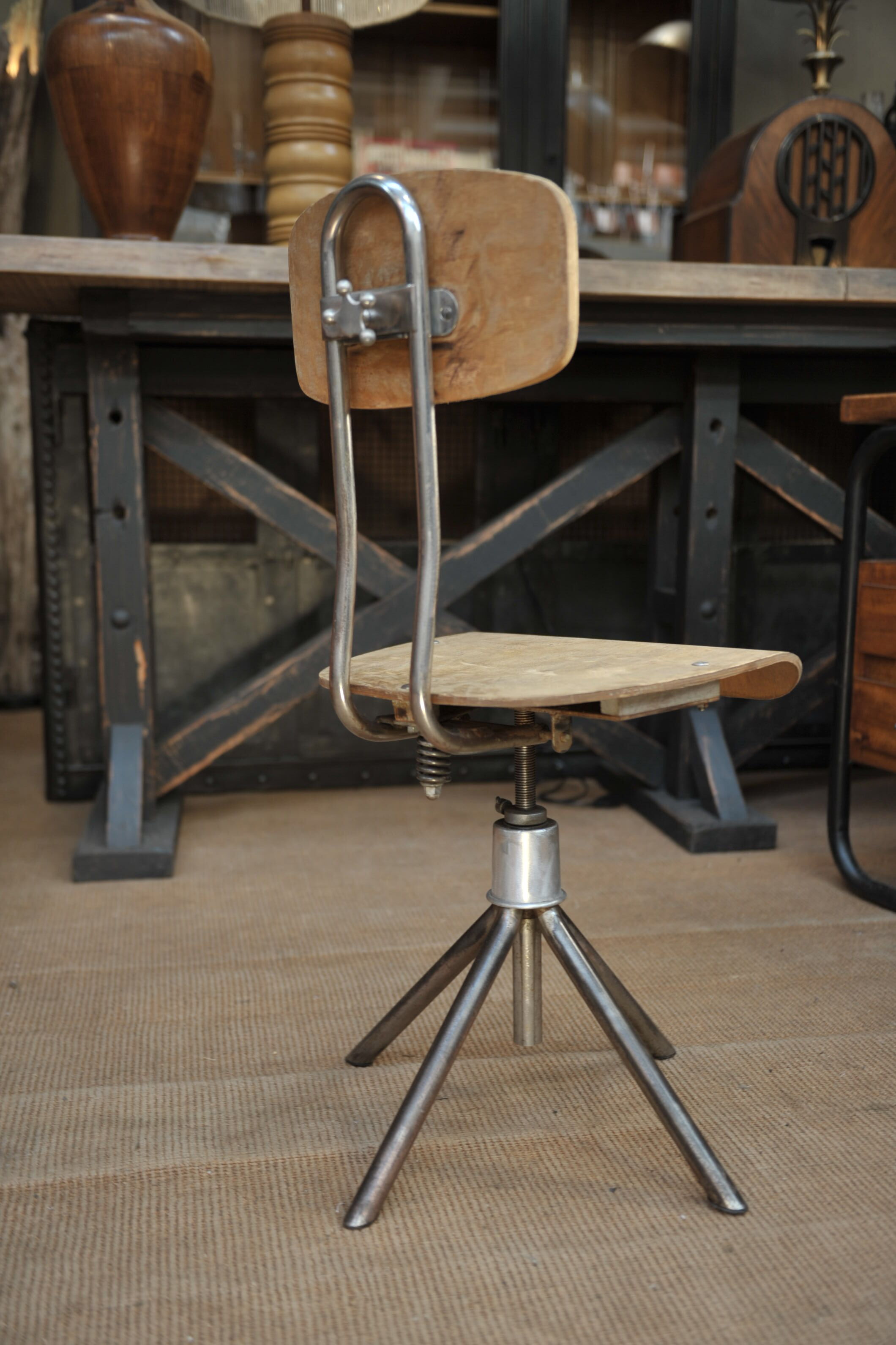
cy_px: 672
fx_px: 1345
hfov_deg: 36.8
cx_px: 448
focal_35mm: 36
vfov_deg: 53.2
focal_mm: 36
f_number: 2.8
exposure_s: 1/50
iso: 200
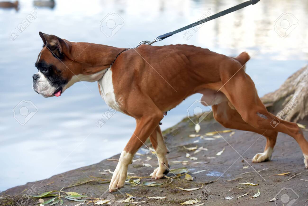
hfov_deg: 16.8
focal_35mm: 122
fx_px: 1044
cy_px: 103
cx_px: 154
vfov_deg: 11.2
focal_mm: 122
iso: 1600
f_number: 5
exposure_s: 1/500
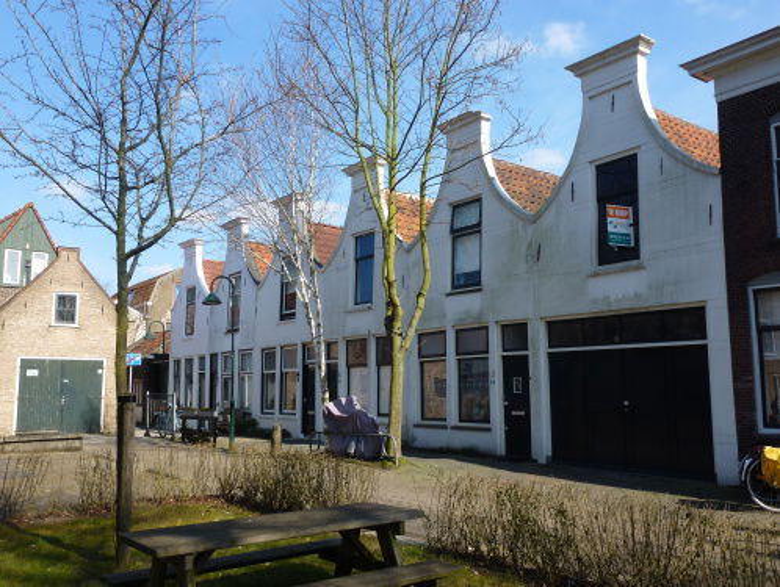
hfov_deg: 61.6
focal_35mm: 29
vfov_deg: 48.3
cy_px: 294
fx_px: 654
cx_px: 390
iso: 100
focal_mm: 5
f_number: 4
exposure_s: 1/500
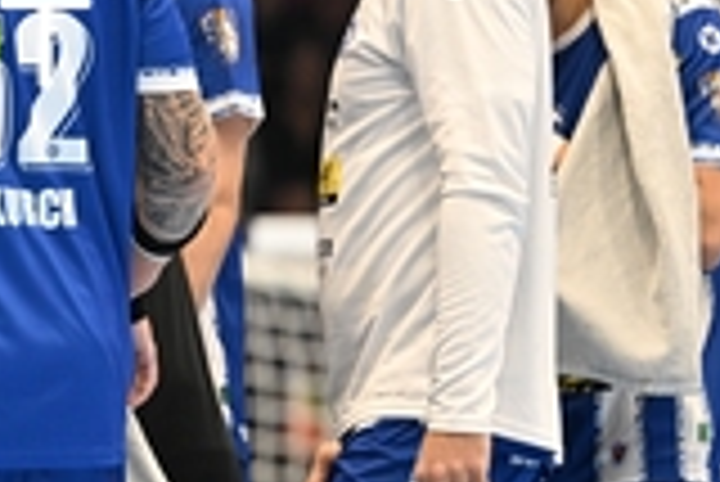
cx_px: -351
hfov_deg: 3.0
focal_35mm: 674
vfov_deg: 2.0
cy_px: 45
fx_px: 13492
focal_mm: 180
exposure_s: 1/400
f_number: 2.8
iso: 1600
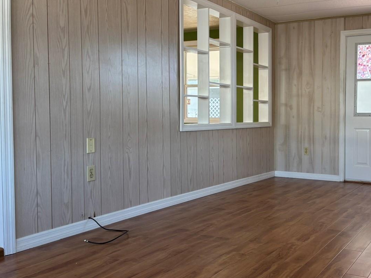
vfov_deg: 36.8
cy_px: 129
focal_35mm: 39
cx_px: 275
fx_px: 418
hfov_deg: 46.3
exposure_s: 1/120
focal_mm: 5.96
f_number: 1.6
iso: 80
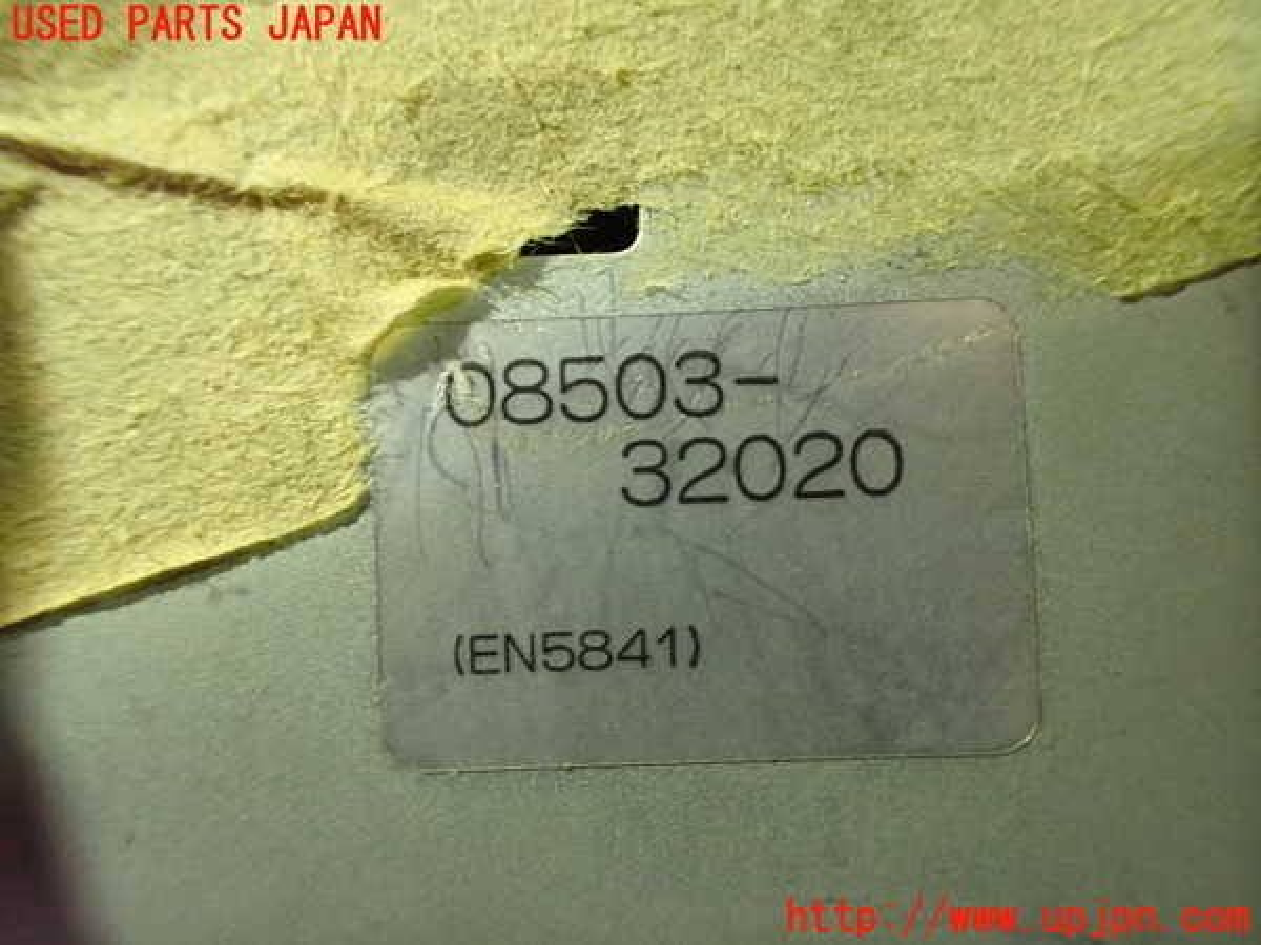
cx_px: 630
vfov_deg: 46.8
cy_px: 472
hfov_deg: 60.0
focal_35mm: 30
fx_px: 1093
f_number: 2.3
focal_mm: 5.4
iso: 1250
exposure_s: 1/30
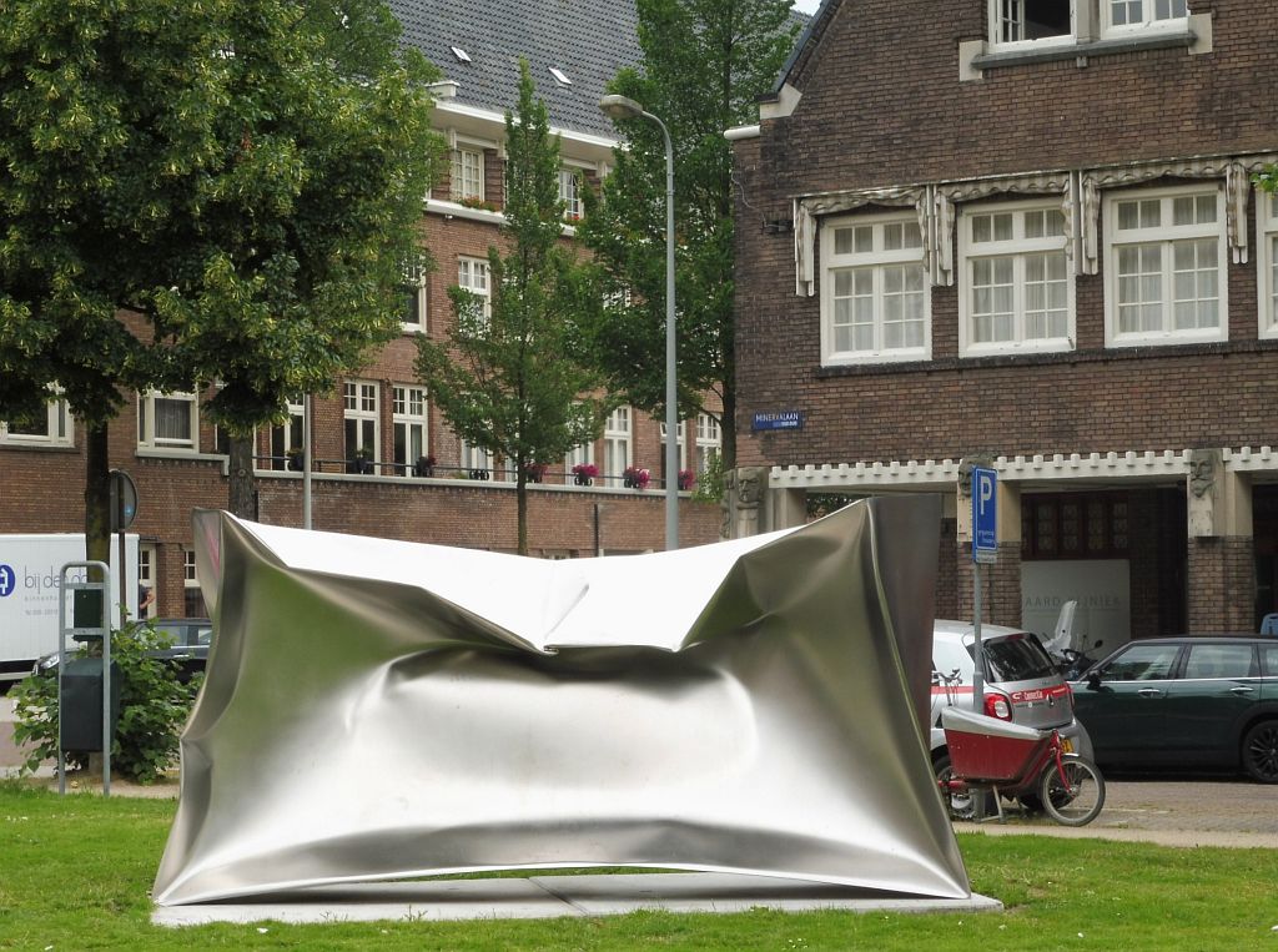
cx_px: 639
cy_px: 476
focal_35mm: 85
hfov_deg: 23.1
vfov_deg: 17.3
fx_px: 3131
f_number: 7.1
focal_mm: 15.1
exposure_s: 1/125
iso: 100
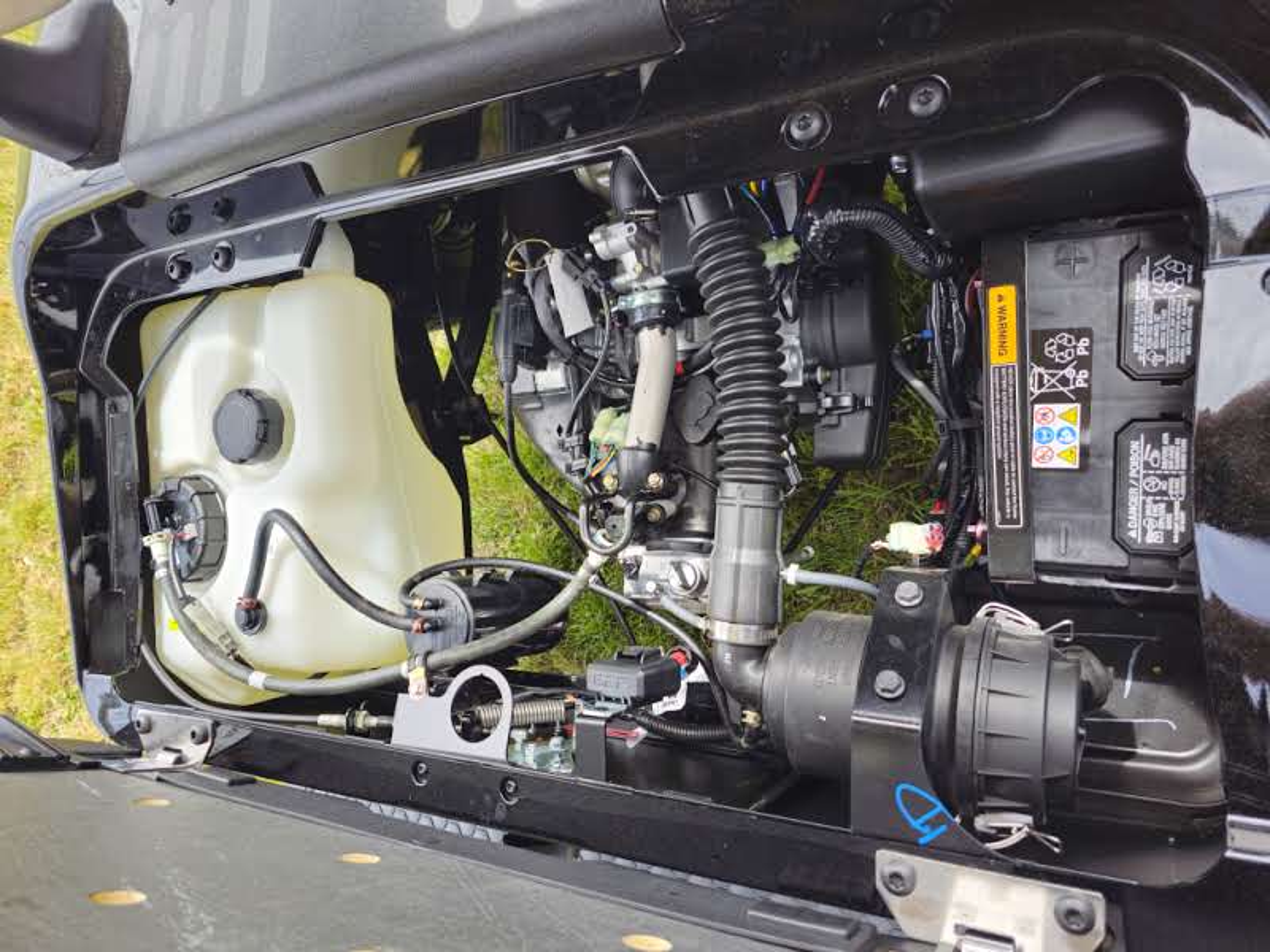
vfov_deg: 58.9
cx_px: 635
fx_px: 844
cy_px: 476
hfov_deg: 73.9
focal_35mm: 23
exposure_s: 1/60
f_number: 1.7
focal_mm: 6.3
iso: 12
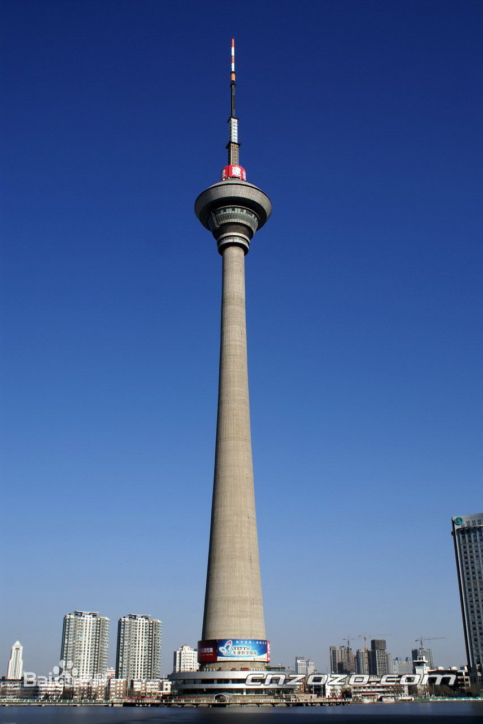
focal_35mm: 36
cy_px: 362
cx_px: 242
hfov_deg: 36.9
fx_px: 723
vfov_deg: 53.1
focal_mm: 24
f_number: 10
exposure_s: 1/250
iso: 100
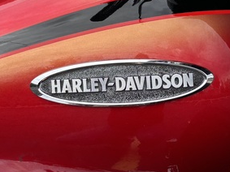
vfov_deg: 15.5
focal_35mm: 94
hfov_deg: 20.6
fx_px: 624
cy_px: 21
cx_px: 37
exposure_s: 1/260
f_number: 1.6
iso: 40
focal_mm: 5.96
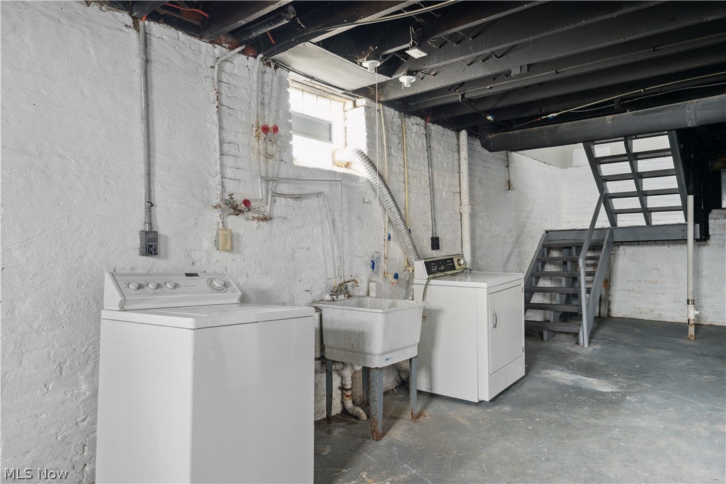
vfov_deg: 53.1
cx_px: 363
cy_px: 242
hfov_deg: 73.7
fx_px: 484
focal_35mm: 24
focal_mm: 24
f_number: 8
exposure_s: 1/3.33
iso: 2500
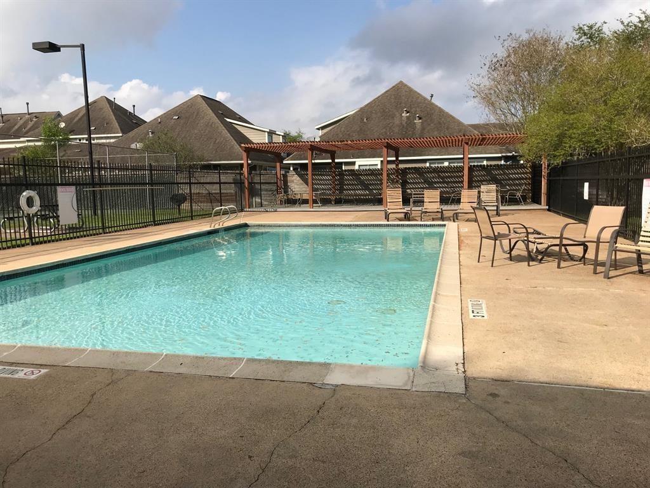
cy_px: 244
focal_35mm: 28
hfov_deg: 63.4
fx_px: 526
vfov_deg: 49.7
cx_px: 325
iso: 20
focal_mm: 3.99
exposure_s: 1/2994
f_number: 1.8
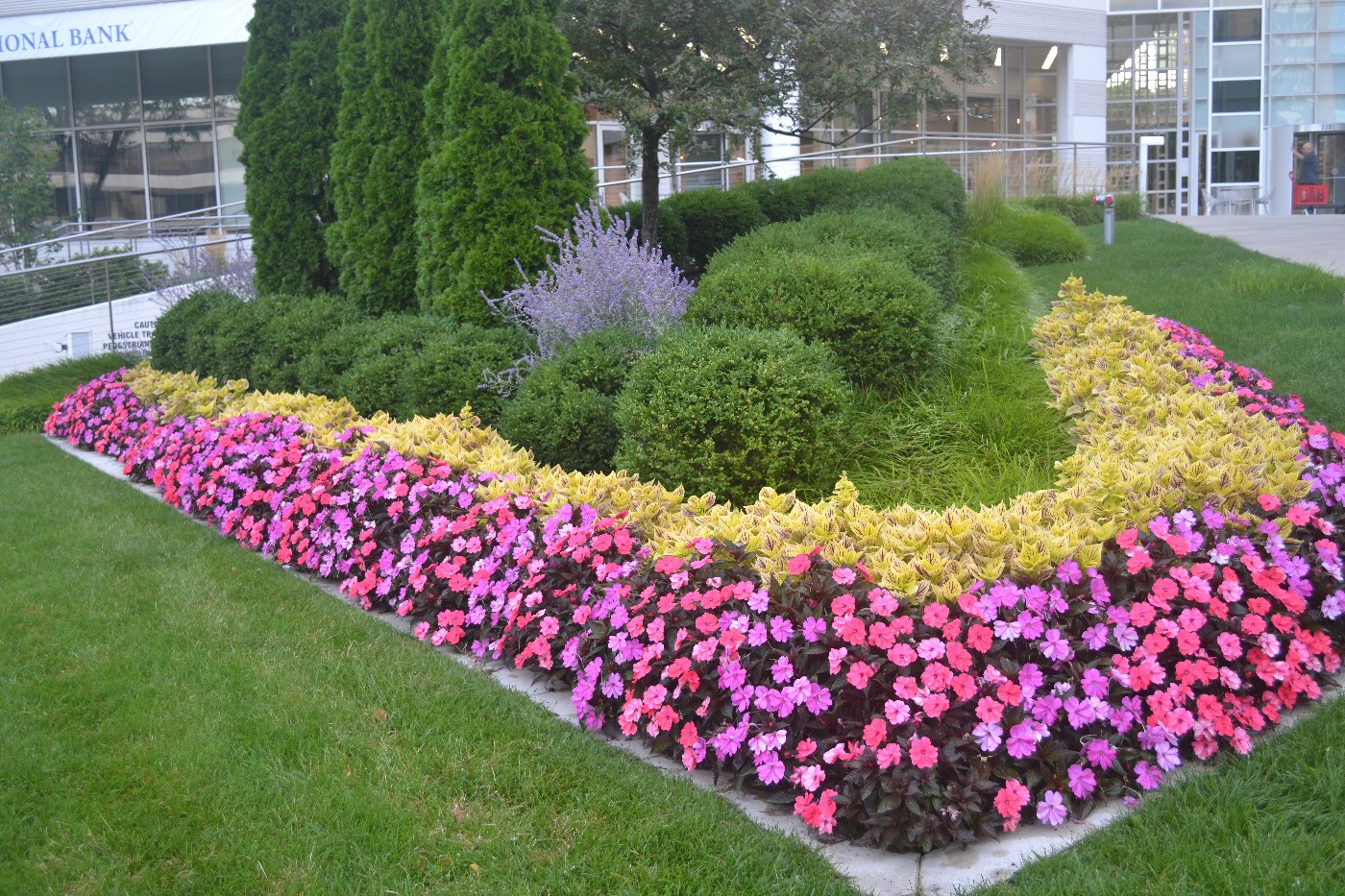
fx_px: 1345
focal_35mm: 36
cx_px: 672
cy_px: 448
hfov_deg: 53.1
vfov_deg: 36.9
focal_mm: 24
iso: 400
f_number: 4
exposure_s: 1/60
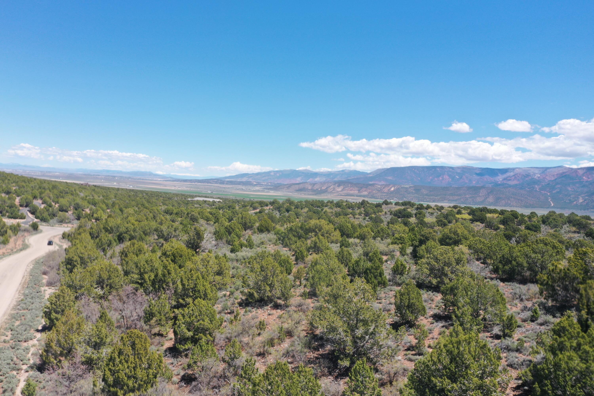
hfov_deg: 65.5
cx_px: 297
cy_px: 198
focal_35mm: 28
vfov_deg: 46.4
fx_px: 462
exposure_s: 1/240
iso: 100
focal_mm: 10.26
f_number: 5
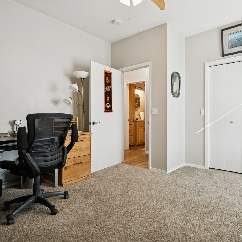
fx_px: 166
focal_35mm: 21
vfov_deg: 72.1
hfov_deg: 70.2
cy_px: 118
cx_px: 160
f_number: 7.1
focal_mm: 16
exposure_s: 1/30
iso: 200
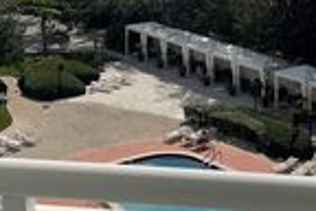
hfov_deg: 22.6
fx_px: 790
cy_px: -78
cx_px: 167
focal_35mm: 90
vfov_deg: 14.4
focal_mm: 5.1
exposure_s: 1/10989
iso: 32
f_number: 1.6
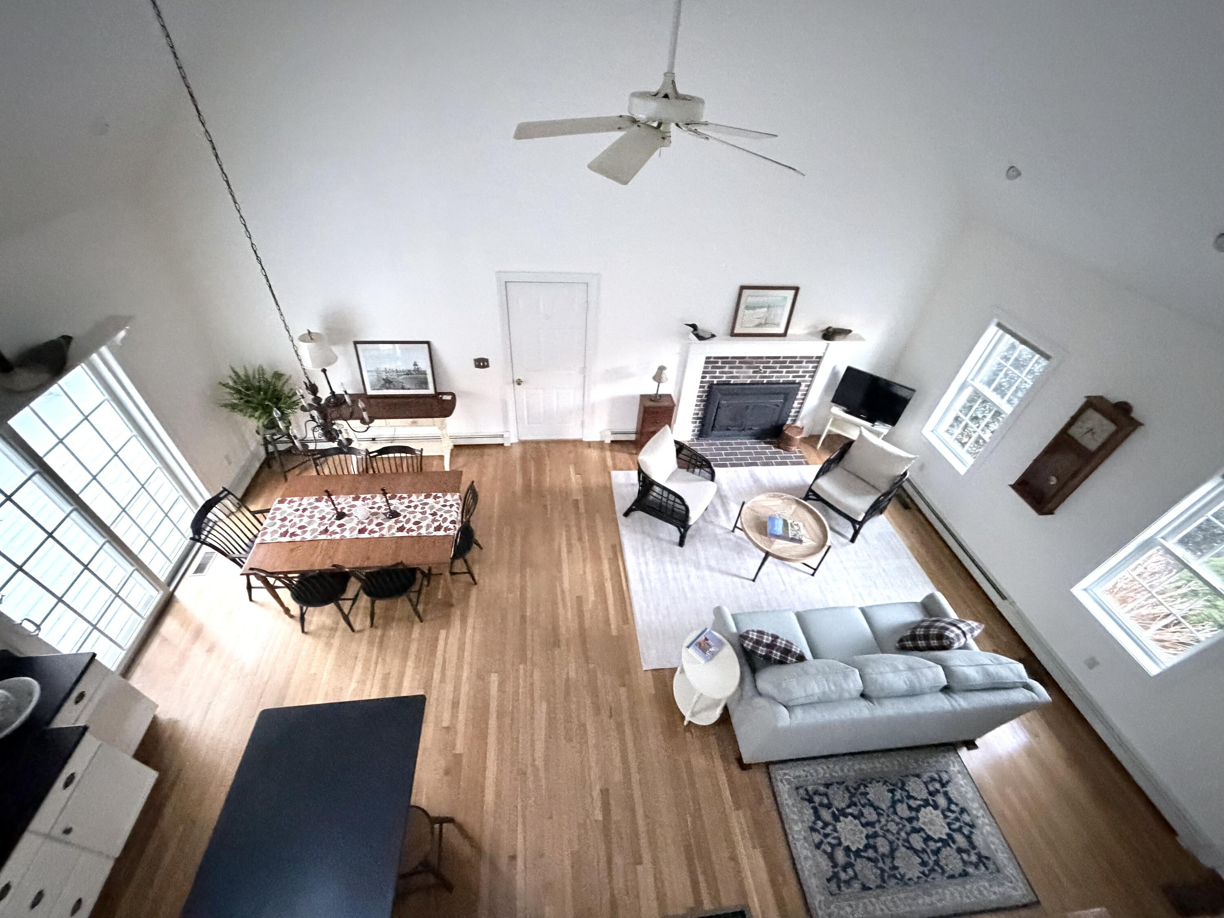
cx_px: 612
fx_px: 495
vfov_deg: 85.7
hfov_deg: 102.1
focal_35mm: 14
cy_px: 459
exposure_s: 1/49
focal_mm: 2.22
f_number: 2.2
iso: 1250
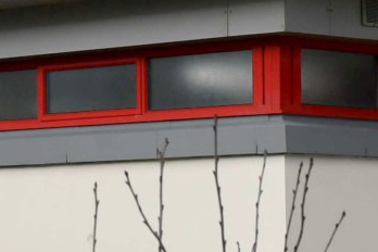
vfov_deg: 6.5
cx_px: -196
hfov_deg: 9.4
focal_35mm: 212
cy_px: 74
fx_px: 2226
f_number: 4.5
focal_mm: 24
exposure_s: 1/2000
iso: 640
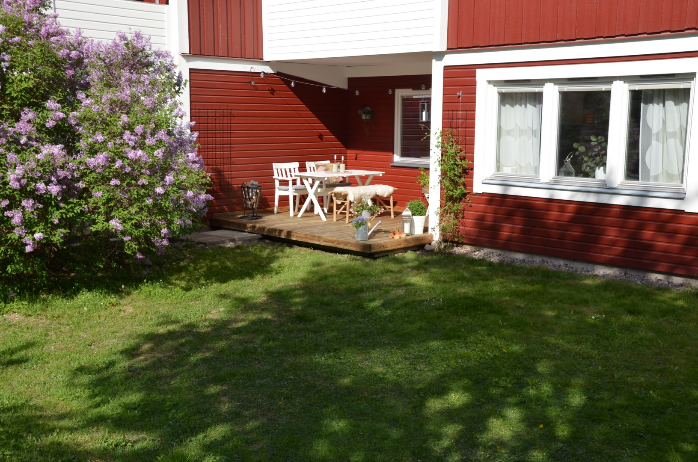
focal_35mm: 39
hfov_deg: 49.6
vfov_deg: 34.1
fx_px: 755
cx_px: 349
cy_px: 231
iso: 100
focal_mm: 26
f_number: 8
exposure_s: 1/200
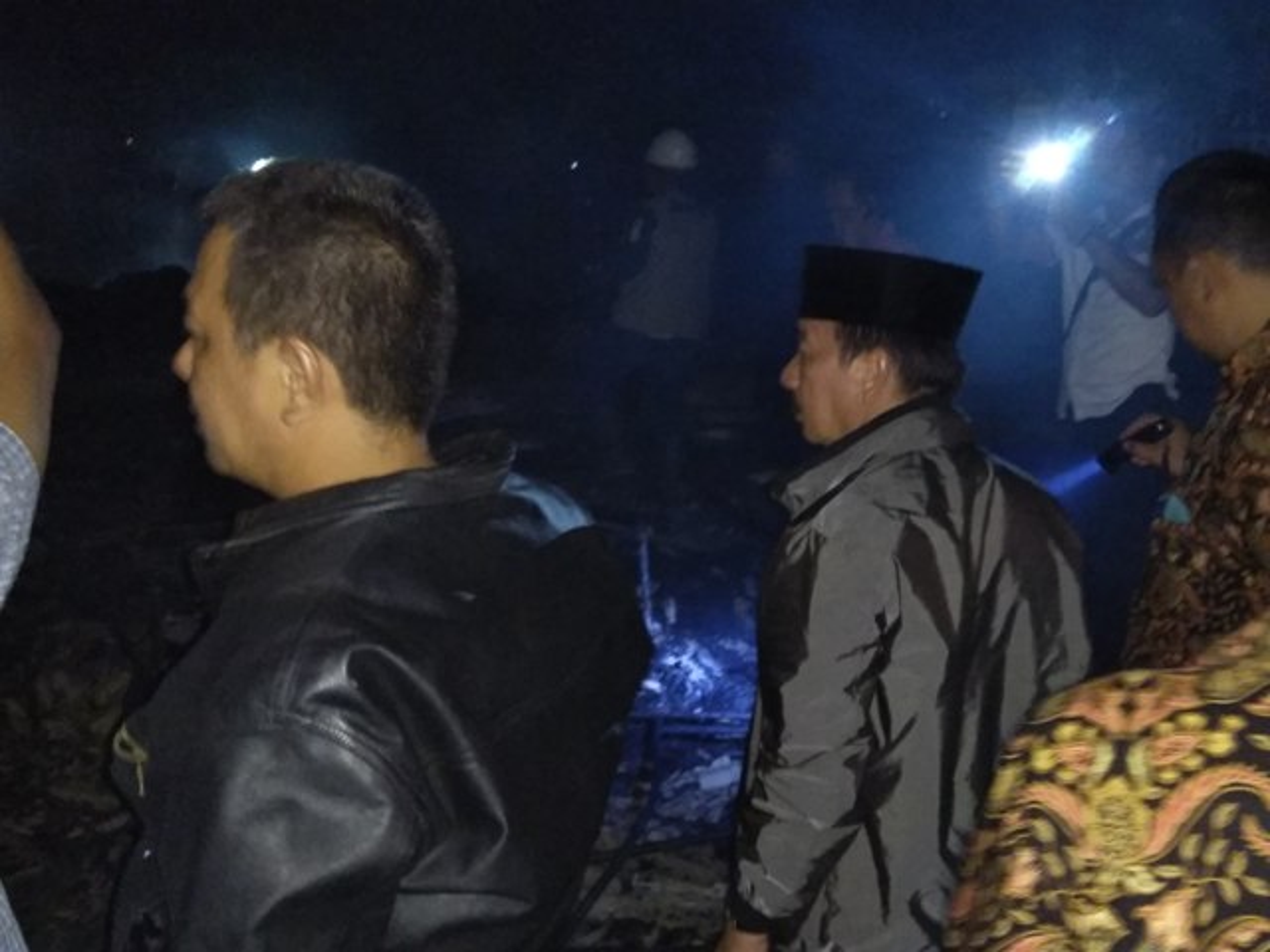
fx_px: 770
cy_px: 476
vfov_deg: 63.4
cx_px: 635
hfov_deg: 79.0
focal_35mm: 21
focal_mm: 3.57
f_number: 2
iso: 1250
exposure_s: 1/14
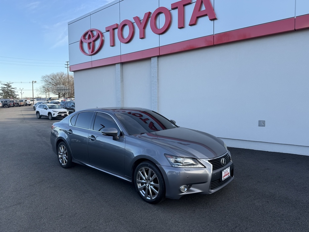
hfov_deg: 71.6
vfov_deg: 56.8
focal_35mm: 24
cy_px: 116
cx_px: 154
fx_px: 214
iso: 100
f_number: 1.78
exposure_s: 1/1005
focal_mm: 6.76
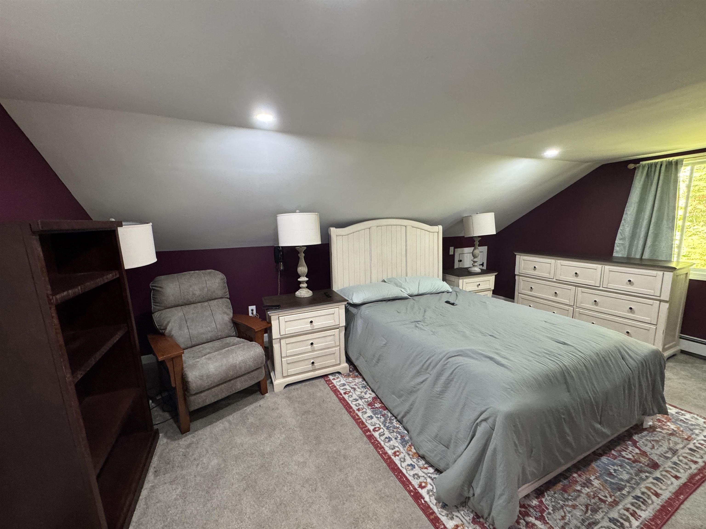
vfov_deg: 85.7
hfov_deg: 102.1
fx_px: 286
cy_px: 264
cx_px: 353
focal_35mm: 14
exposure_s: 1/60
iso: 400
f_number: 2.2
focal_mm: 2.22
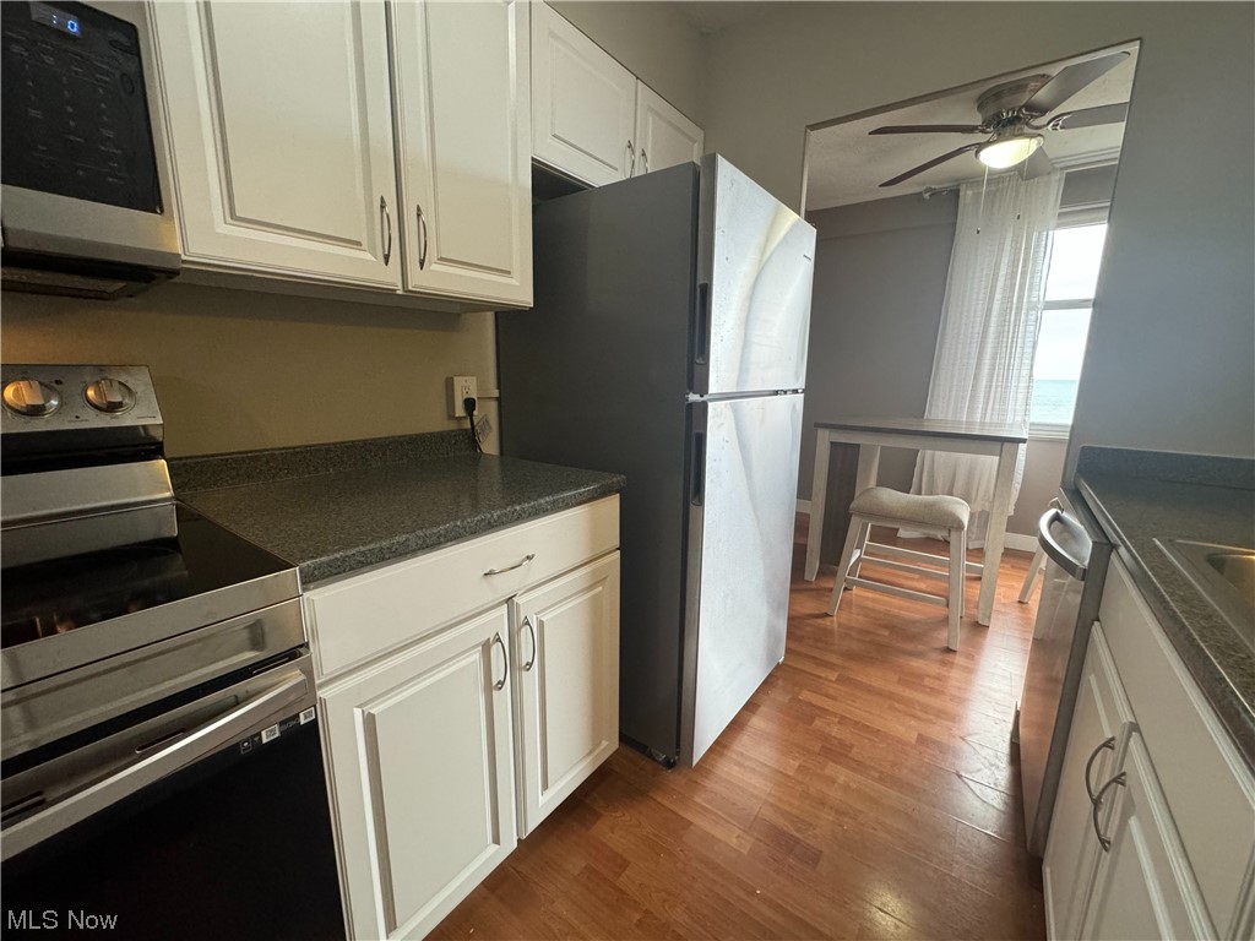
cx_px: 628
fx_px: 508
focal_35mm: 14
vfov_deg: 85.7
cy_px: 470
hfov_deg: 102.1
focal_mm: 2.22
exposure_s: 1/120
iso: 320
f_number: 2.2
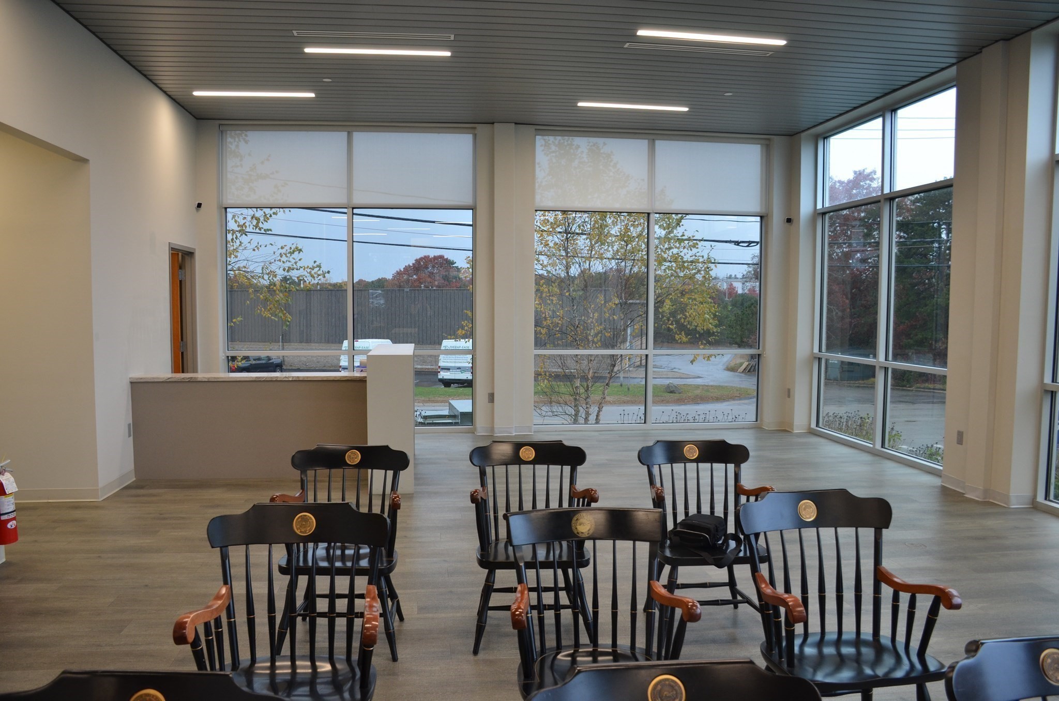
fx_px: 793
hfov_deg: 67.5
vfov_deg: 47.7
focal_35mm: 27
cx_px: 530
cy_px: 350
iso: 400
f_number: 4
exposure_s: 1/60
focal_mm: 18
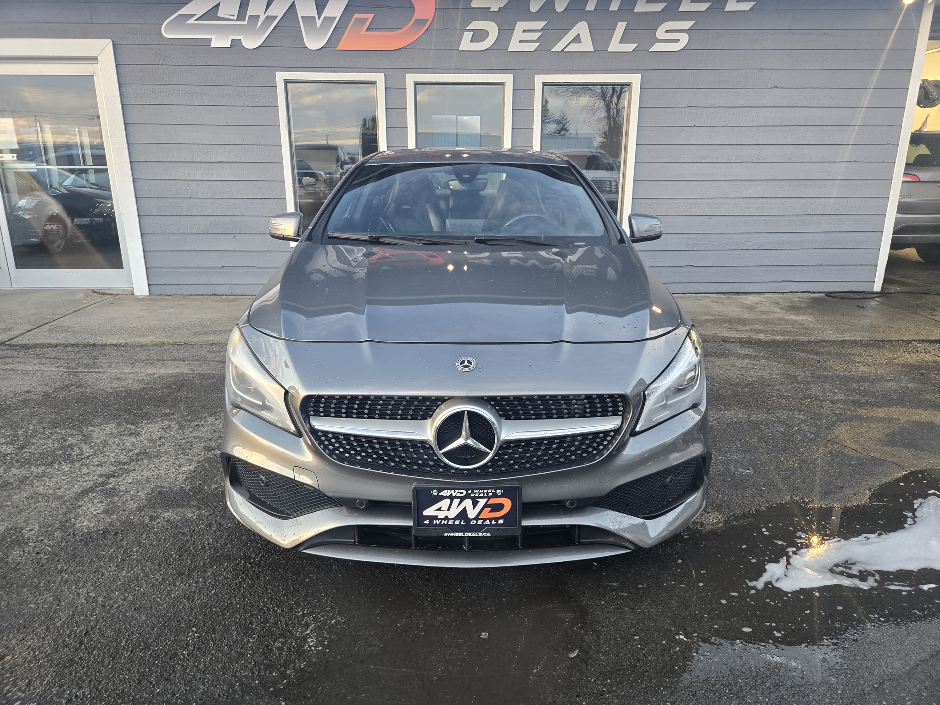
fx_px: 625
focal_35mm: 23
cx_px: 470
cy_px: 352
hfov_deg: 73.9
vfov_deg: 58.9
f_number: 1.8
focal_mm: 5.4
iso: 100
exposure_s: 1/120
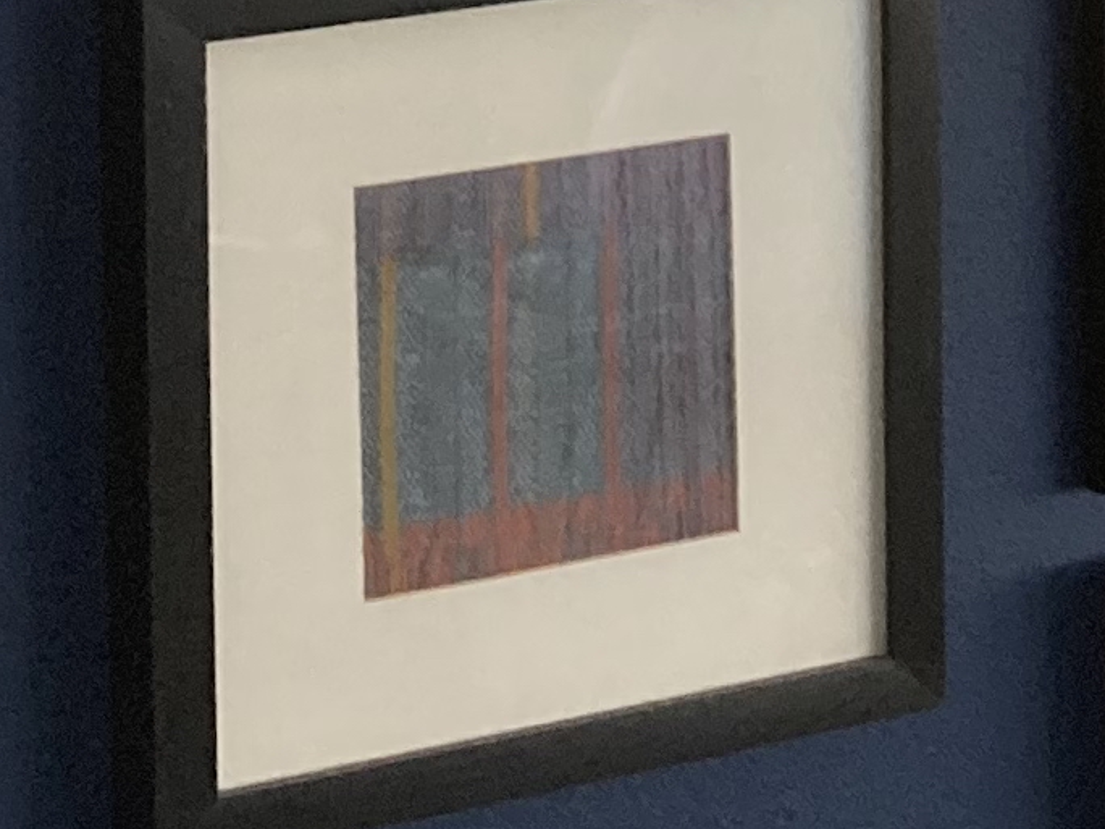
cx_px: 1460
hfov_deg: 11.6
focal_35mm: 165
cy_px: -614
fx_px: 5267
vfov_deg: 8.7
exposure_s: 1/60
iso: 160
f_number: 1.8
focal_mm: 3.99
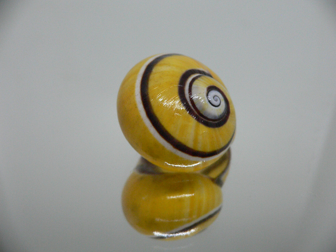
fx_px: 340
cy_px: 126
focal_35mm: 35
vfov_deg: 40.7
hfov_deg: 52.6
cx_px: 168
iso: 200
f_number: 2.8
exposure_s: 1/60
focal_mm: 4.6
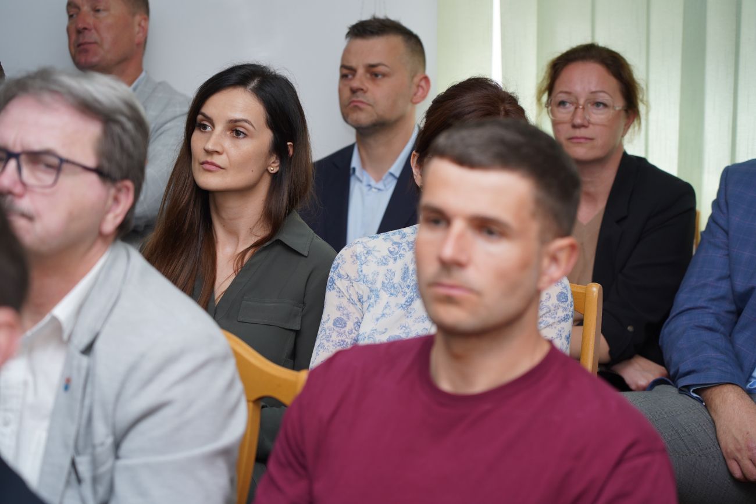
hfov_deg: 19.5
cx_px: 378
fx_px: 2205
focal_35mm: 105
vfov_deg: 13.0
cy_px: 252
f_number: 4
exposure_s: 1/100
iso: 200
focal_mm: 105
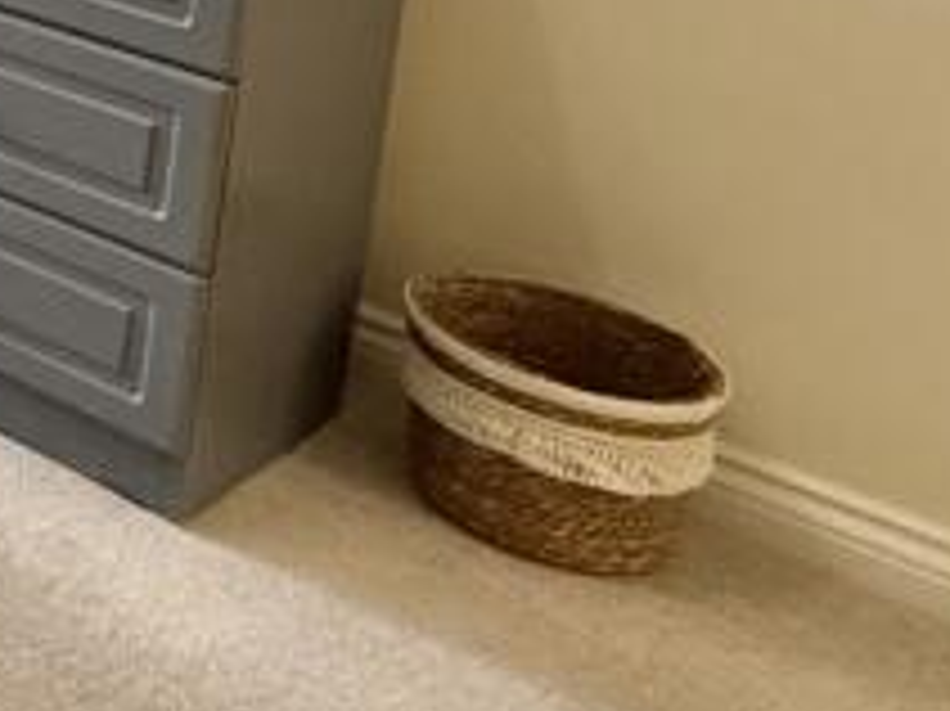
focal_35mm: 68
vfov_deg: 19.1
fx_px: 1865
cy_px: -338
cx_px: -932
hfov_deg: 18.7
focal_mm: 2.22
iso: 500
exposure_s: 1/100
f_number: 2.2
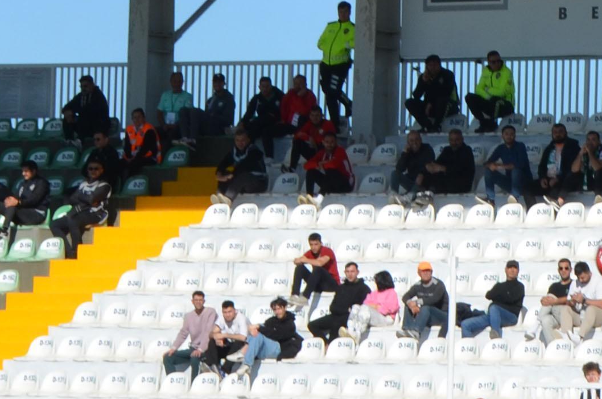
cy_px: 221
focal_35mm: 433
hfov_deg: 4.7
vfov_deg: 3.2
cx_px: 902
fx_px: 7226
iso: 160
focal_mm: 62
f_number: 10
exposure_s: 1/400
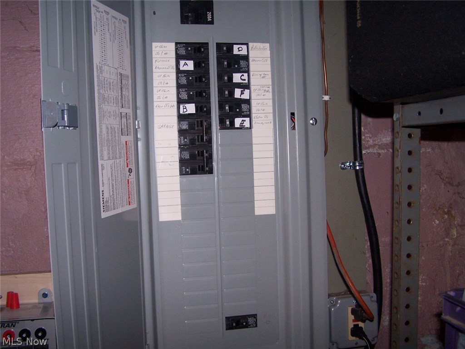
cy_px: 174
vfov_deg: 37.7
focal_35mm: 38
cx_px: 232
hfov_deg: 49.0
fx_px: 510
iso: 140
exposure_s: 1/60
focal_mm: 6.3
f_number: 2.8
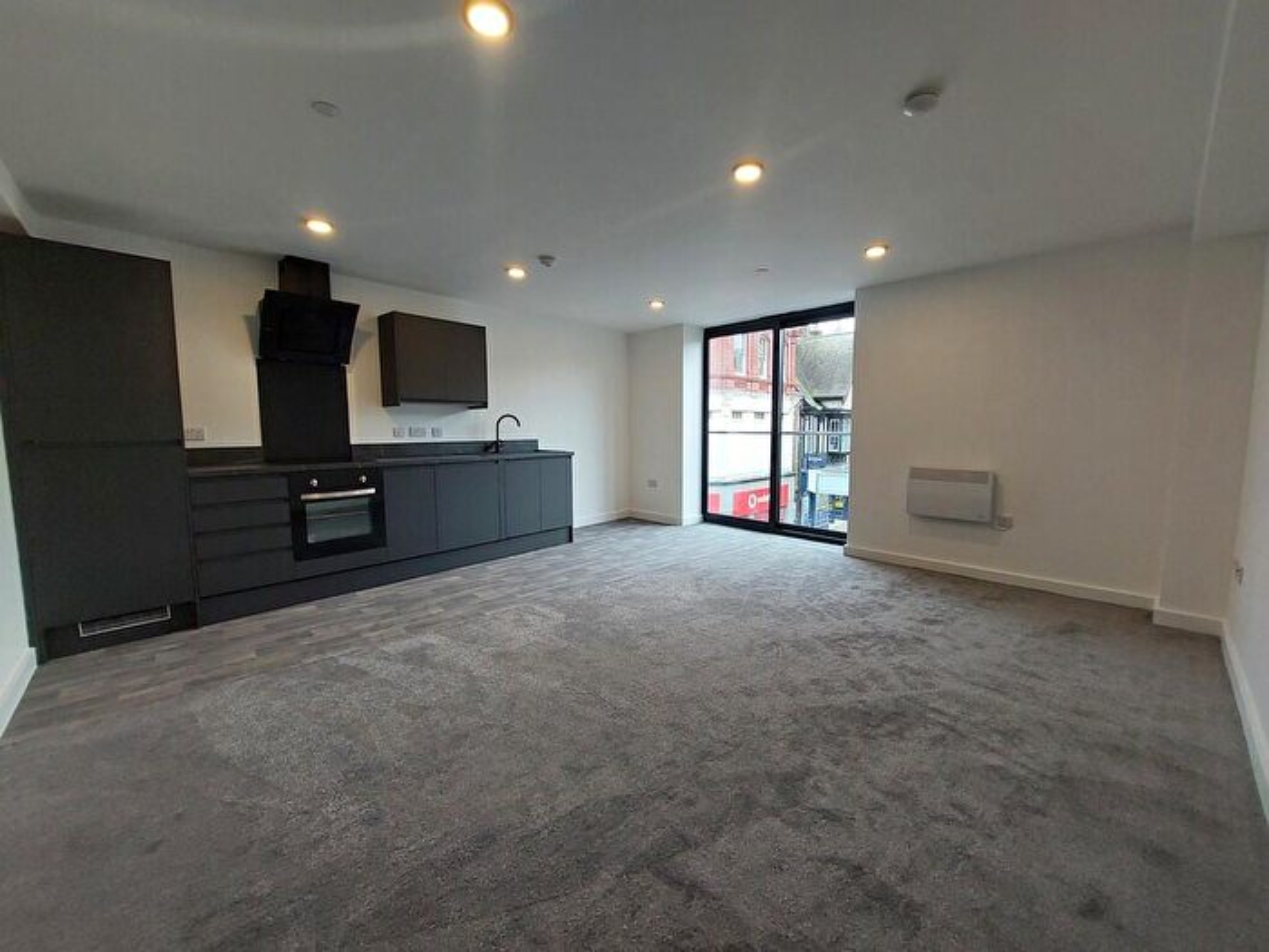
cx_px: 634
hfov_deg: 106.2
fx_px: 477
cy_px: 476
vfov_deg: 89.9
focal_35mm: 13
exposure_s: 1/50
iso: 100
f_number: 2.2
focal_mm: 1.74
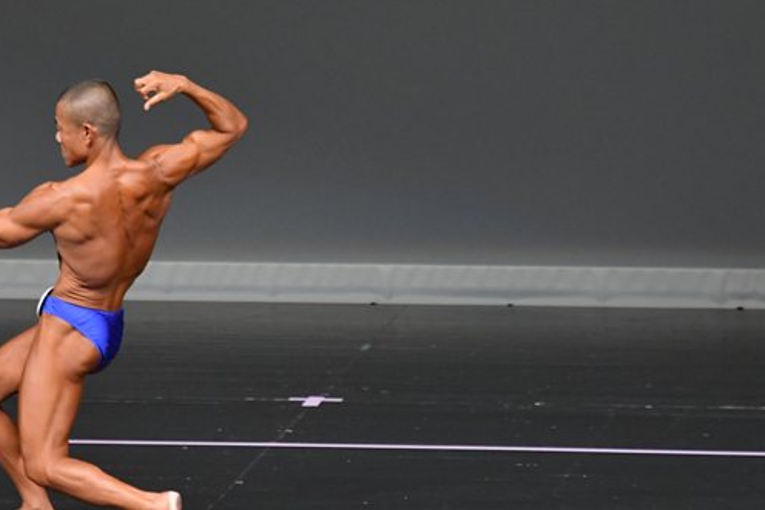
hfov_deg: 4.4
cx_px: 293
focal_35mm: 468
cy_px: 243
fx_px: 9941
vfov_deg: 2.9
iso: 4000
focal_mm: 200
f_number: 5.6
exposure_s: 1/400
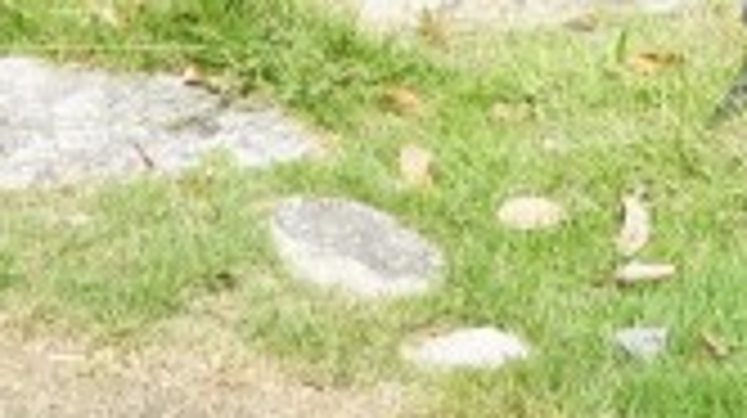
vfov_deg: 5.6
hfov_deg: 11.5
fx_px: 3601
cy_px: -1371
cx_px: 958
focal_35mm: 182
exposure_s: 1/100
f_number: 9
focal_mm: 16
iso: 100
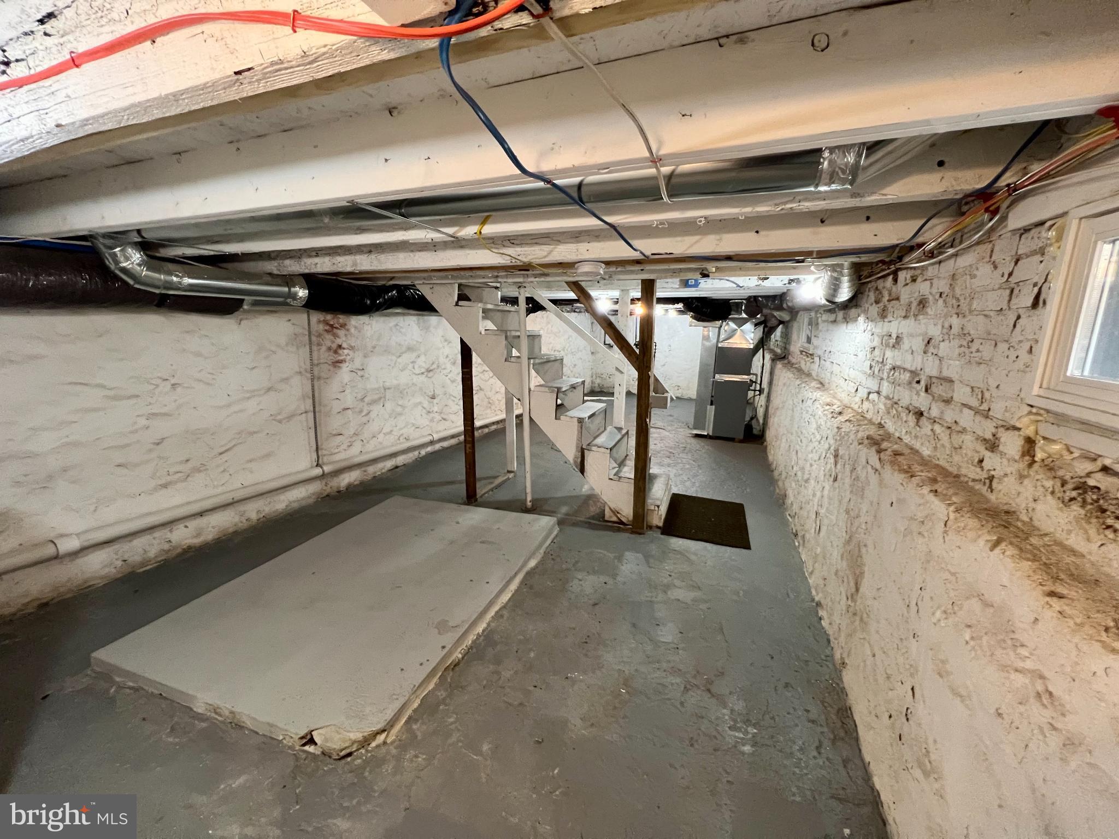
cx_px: 560
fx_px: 420
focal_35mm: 13
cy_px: 420
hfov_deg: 106.2
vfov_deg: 89.9
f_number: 1.8
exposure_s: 1/60
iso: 400
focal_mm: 1.57
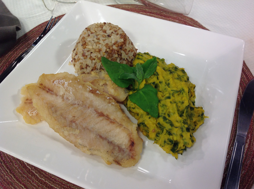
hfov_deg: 52.7
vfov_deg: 40.6
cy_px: 94
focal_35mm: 35
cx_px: 127
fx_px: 256
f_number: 2.4
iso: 64
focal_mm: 4.28
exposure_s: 1/60
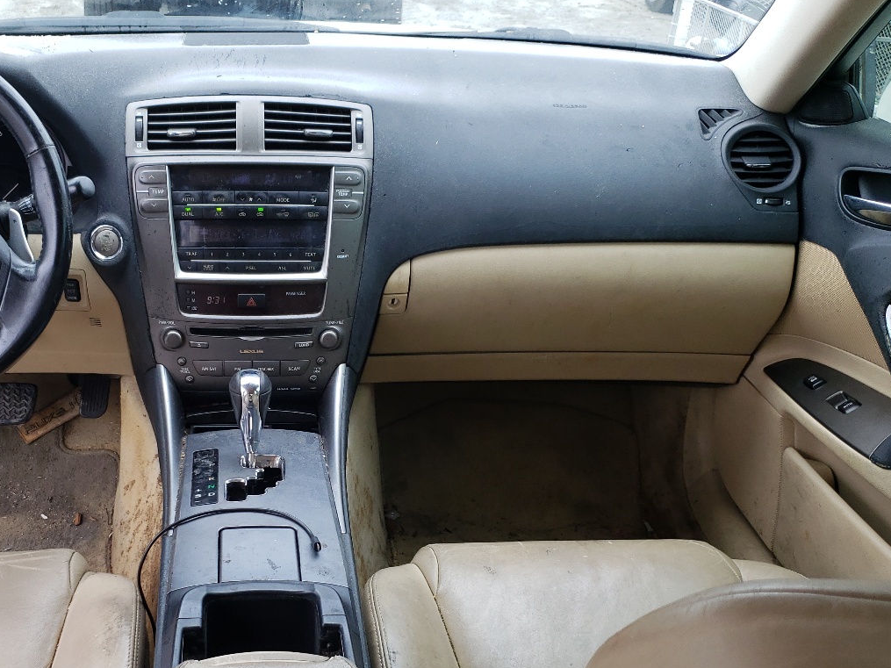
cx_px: 265
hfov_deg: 44.8
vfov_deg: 34.7
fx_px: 1055
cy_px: 454
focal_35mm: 41
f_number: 1.5
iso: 50
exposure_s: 1/189
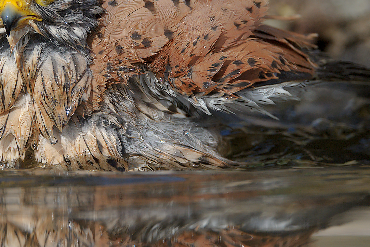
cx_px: 122
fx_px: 7767
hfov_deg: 2.7
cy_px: 43
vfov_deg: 1.8
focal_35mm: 756
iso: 1000
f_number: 7.1
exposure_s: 1/1600
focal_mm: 420
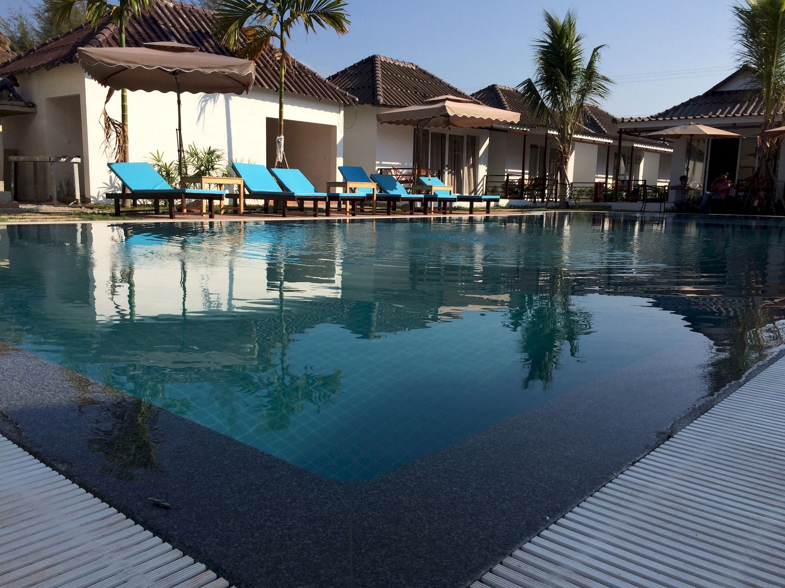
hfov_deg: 61.7
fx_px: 658
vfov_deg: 48.2
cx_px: 392
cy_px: 294
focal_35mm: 29
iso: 32
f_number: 2.2
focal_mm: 4.15
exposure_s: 1/2283
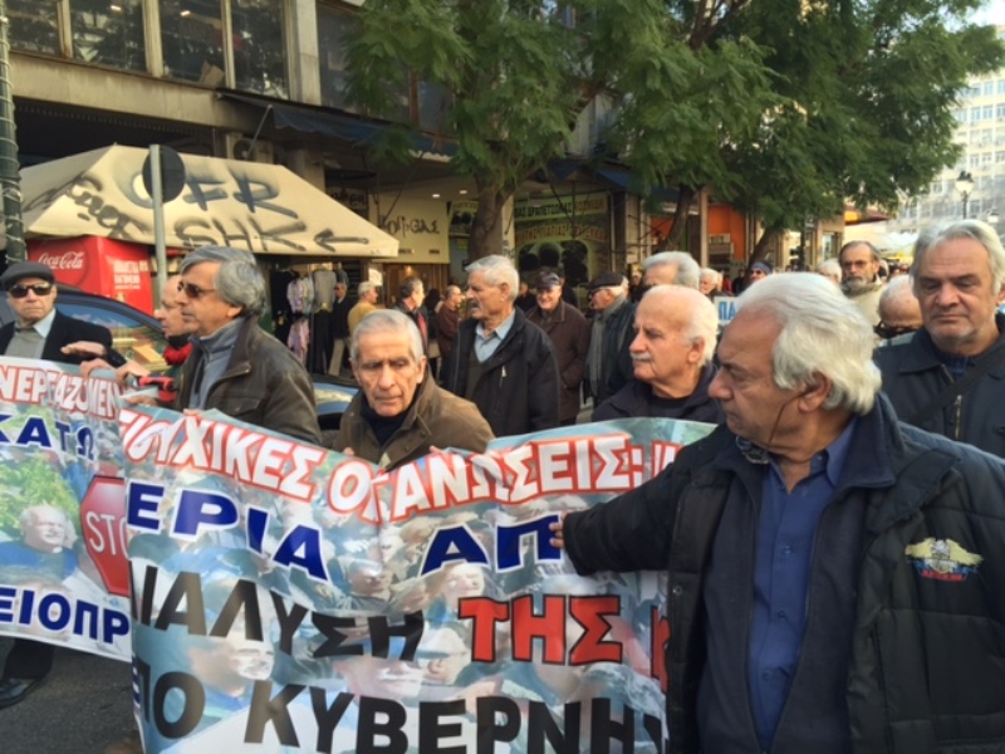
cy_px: 377
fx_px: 842
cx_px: 502
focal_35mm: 29
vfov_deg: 48.2
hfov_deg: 61.7
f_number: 2.2
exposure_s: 1/116
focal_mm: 4.15
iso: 32
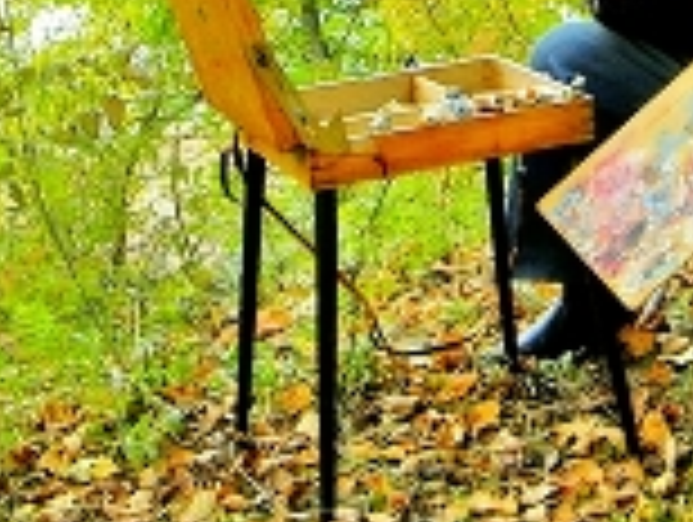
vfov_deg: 15.5
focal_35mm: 93
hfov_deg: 21.0
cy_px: -38
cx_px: 477
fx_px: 1865
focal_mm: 7.3
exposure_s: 1/85.6
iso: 80
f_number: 3.8
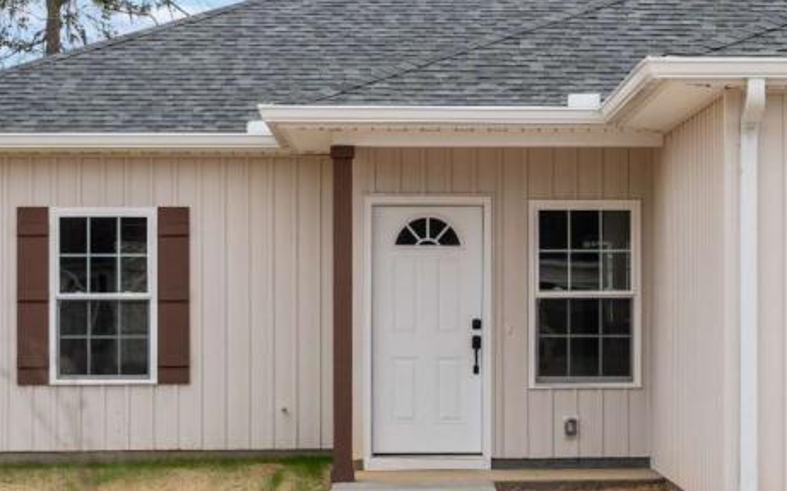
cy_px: 217
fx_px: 2851
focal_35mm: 133
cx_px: 754
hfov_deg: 15.5
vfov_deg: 9.8
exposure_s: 1/640
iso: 100
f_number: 5
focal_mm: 50
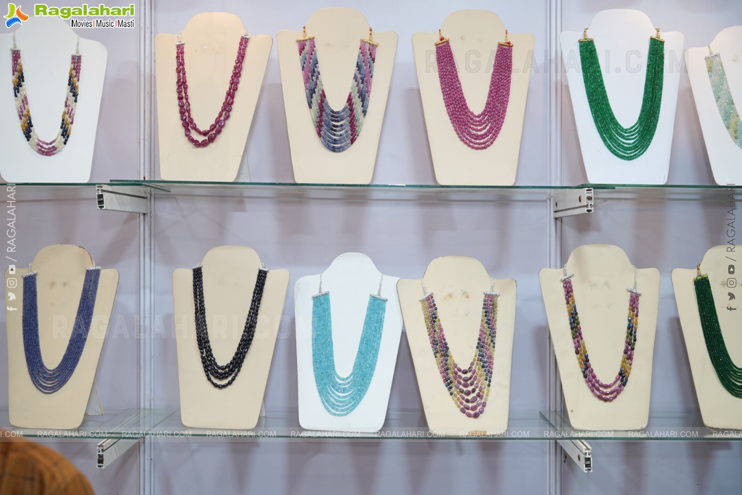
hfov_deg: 44.7
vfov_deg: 30.7
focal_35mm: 44
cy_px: 248
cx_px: 371
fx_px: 903
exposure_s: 1/125
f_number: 4
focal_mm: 43.8
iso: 250
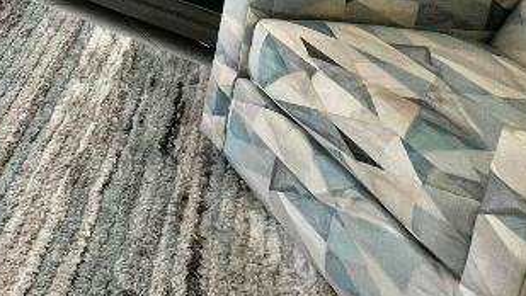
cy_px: -301
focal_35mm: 47
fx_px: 656
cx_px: -271
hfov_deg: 28.1
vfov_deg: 17.7
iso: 32
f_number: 1.8
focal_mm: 1.57
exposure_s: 1/469
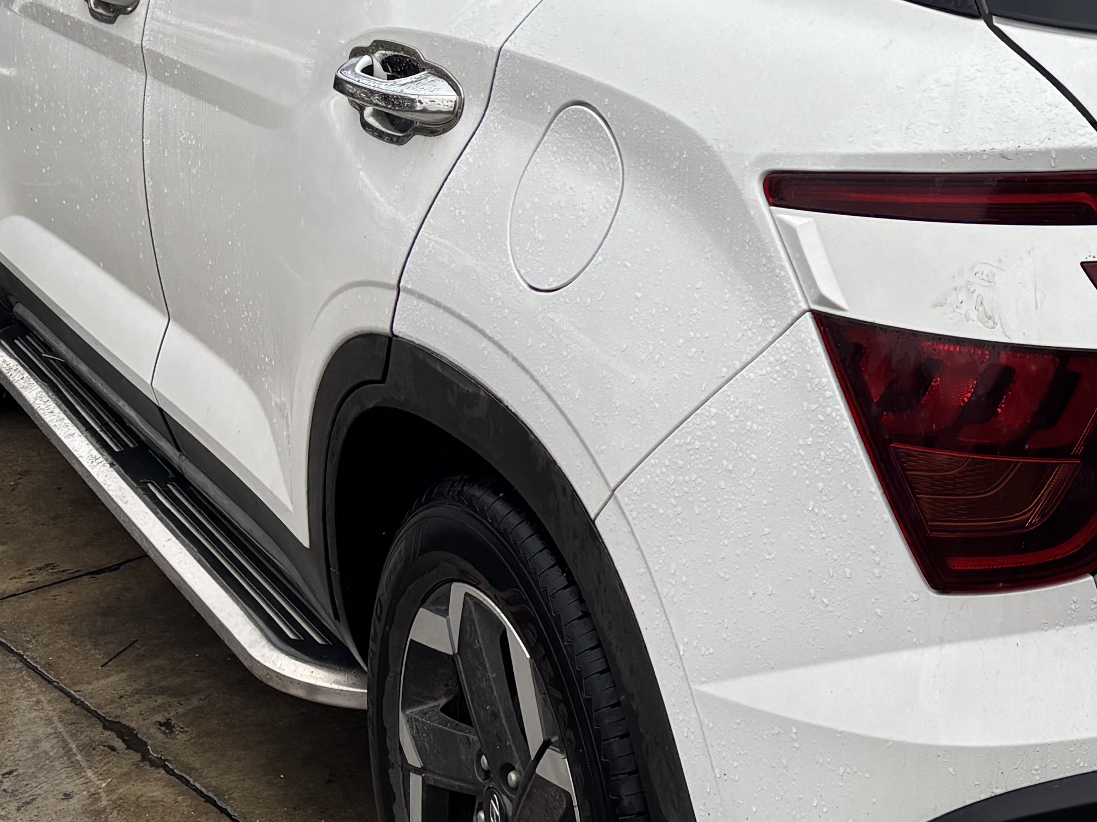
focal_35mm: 74
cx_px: 972
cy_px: 165
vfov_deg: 19.7
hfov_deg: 25.6
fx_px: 2345
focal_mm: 5.96
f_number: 1.6
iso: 50
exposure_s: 1/722
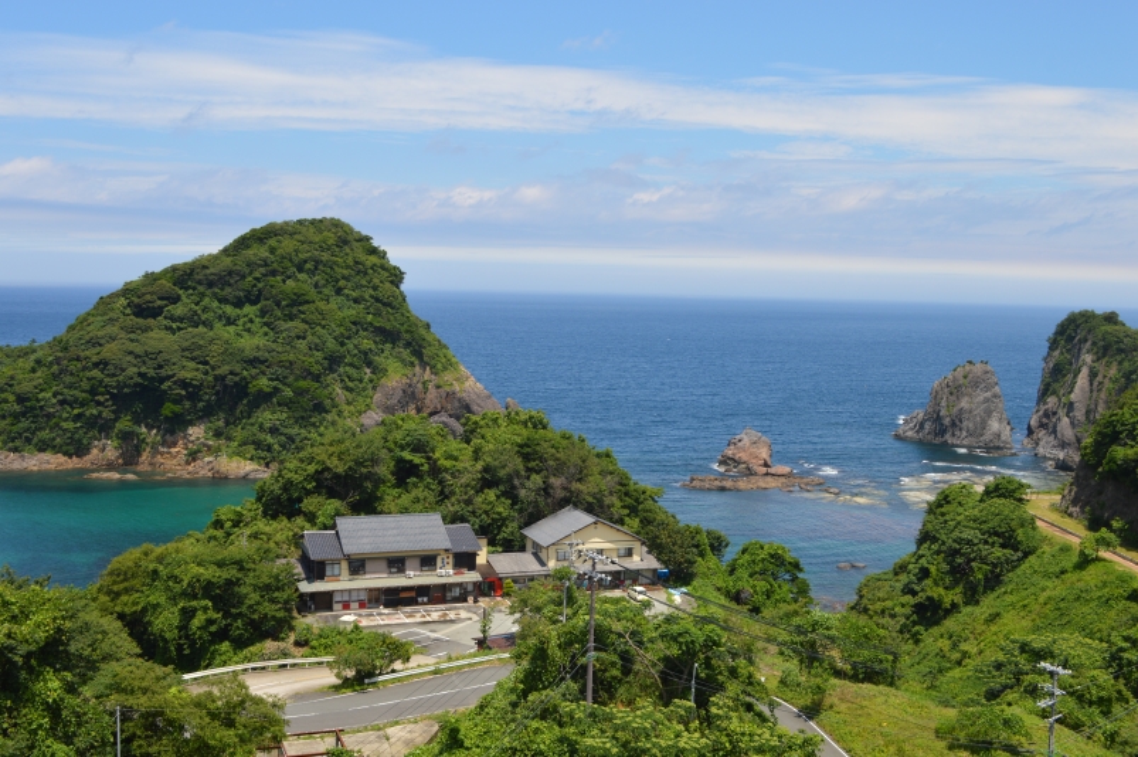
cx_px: 569
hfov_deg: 53.2
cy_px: 378
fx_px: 1137
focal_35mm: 36
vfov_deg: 36.8
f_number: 8
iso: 100
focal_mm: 24
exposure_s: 1/200
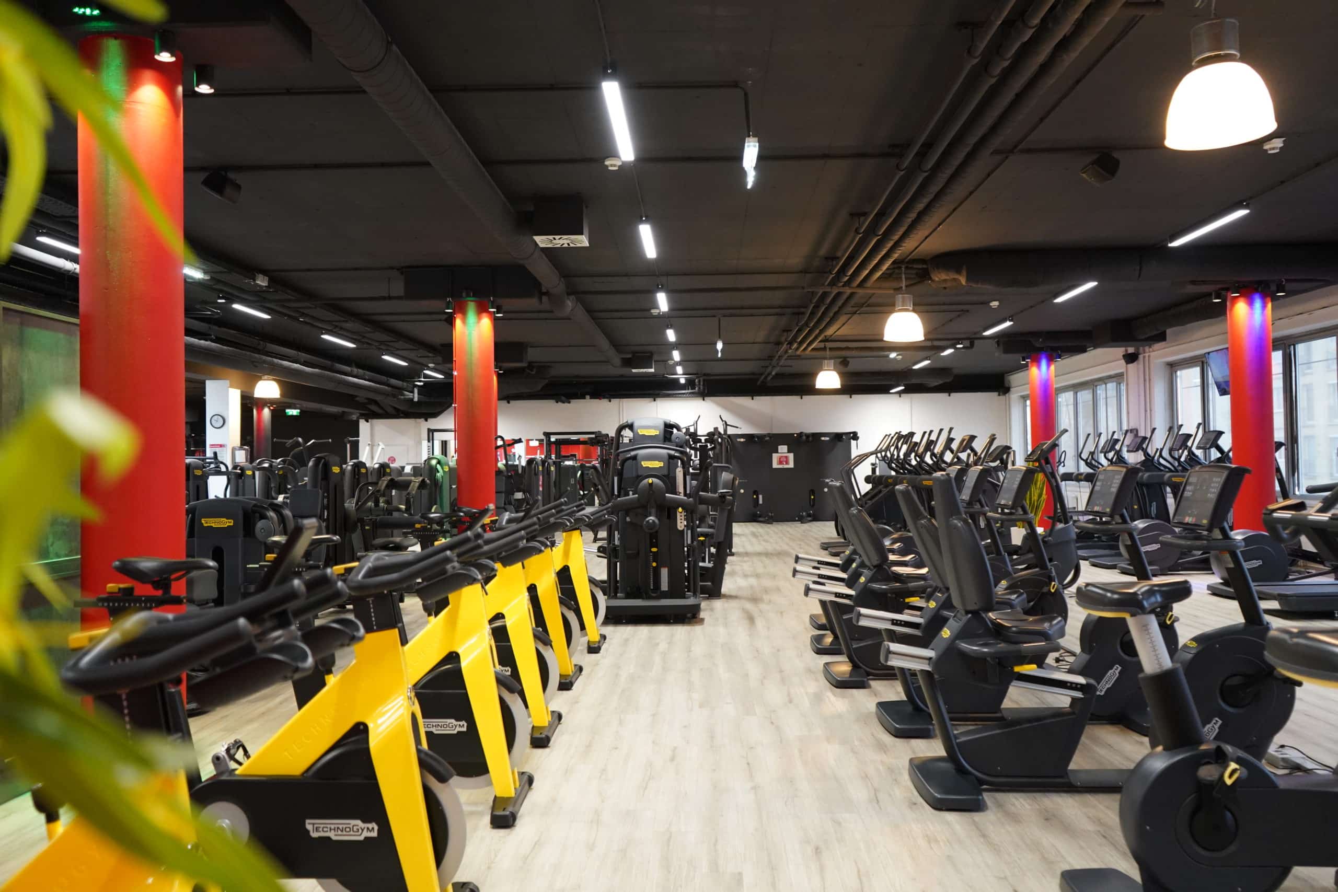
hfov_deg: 63.7
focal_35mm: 29
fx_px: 1078
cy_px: 446
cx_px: 669
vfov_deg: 45.0
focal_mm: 29
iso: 4000
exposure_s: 1/160
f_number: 3.5
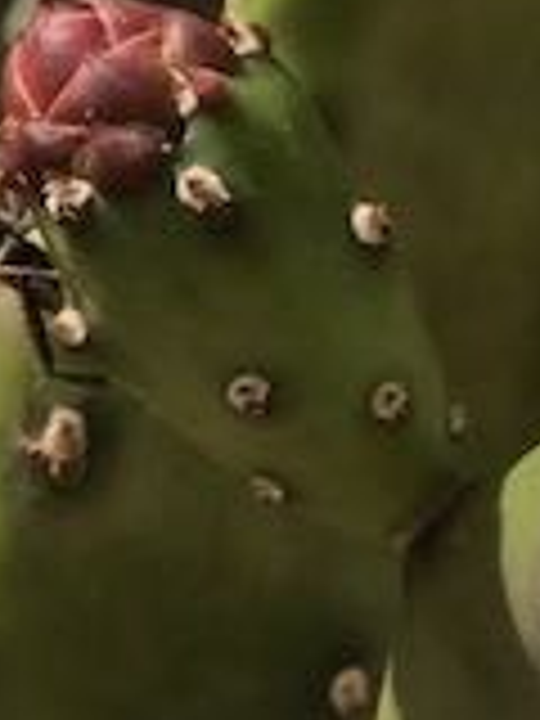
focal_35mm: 285
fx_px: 5928
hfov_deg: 5.1
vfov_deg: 6.9
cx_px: 1332
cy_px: 94
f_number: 2.8
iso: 20
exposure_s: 1/606
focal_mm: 6.6
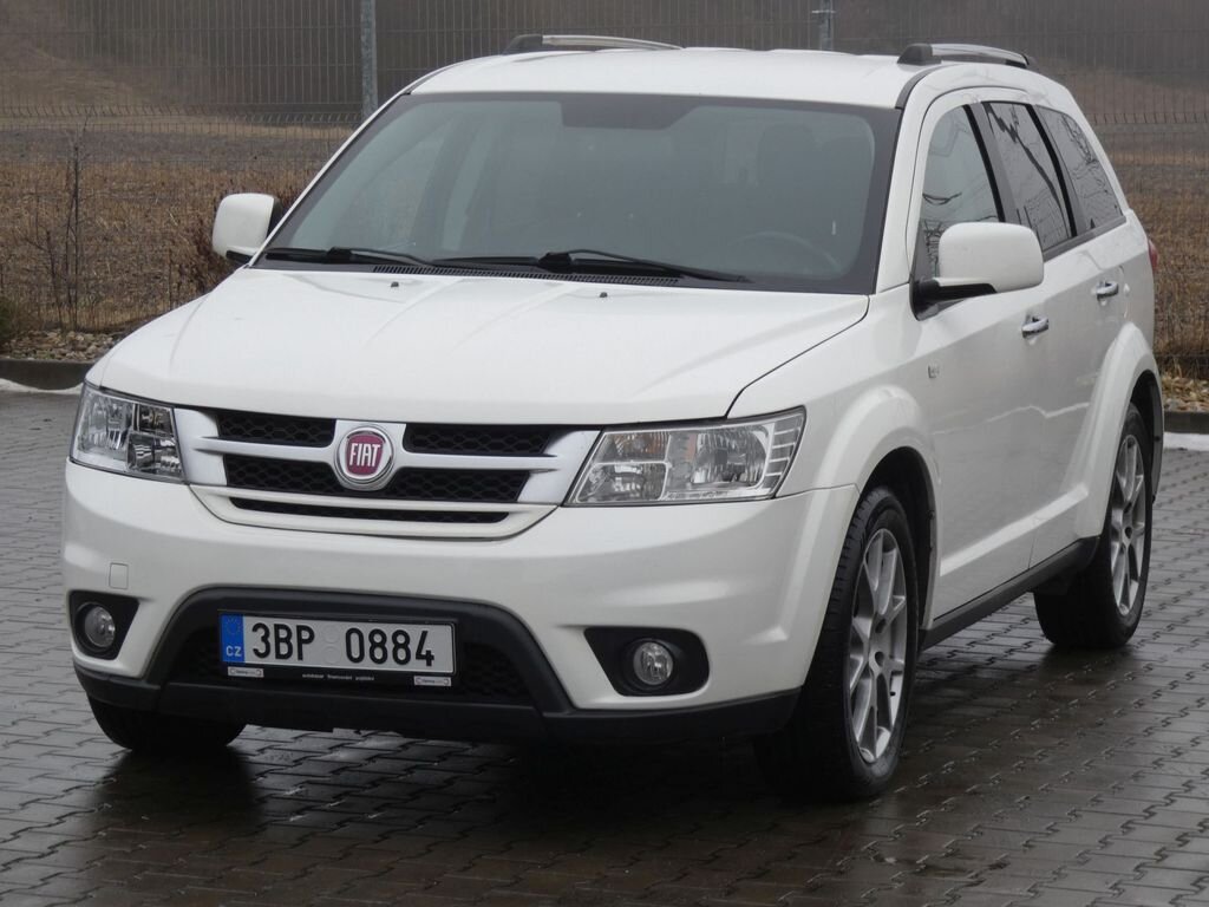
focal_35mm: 117
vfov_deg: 12.7
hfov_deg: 16.8
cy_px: 454
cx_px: 604
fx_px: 4086
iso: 100
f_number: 5.6
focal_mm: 21
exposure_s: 1/80
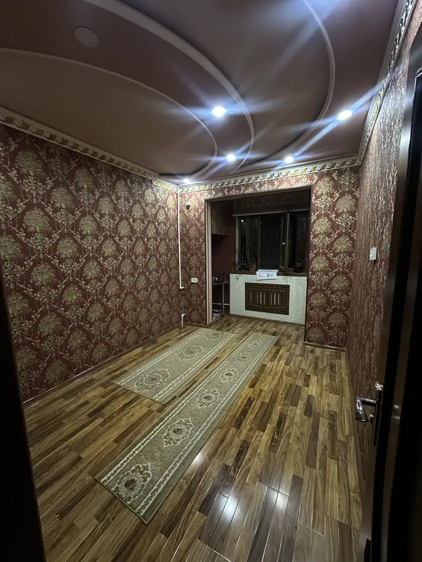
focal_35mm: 14
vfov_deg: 102.1
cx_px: 211
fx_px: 228
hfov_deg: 85.7
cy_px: 281
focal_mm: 2.22
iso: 500
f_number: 2.2
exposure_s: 1/50
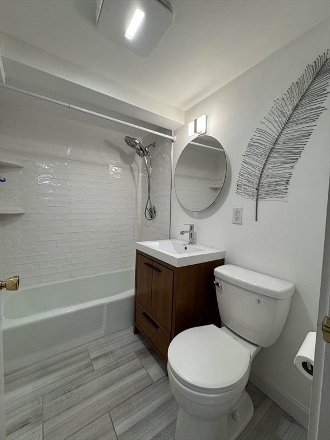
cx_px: 165
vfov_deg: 102.1
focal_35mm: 14
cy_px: 220
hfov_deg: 85.7
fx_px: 178
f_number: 2.2
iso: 160
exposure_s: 1/120
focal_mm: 2.22
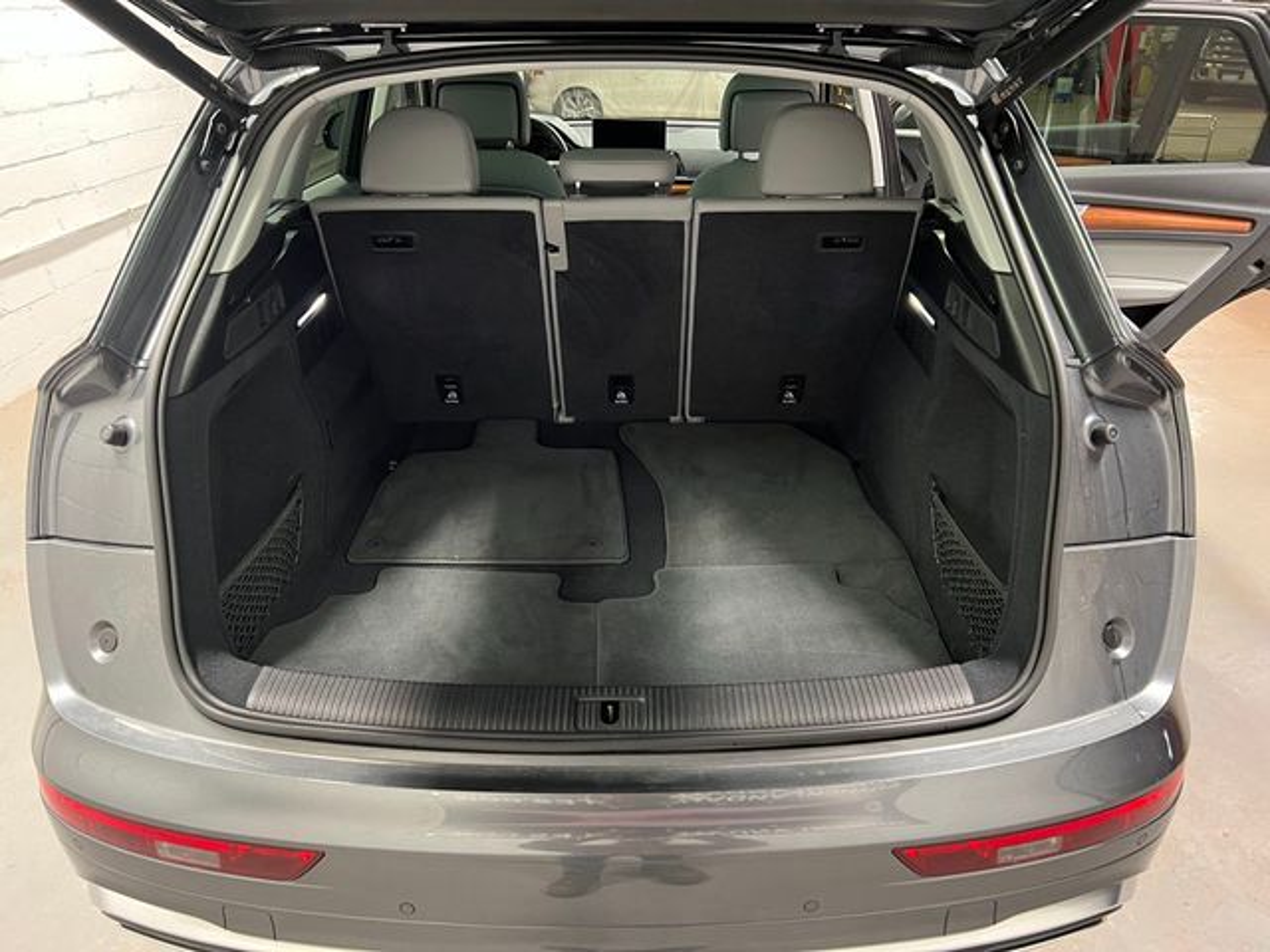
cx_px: 635
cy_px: 476
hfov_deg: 67.3
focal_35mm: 26
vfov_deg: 53.1
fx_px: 954
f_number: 1.5
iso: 400
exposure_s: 1/60
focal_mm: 5.7
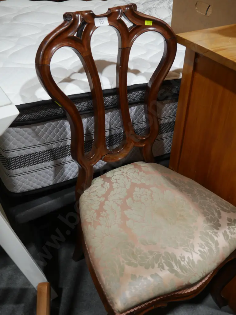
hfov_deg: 39.7
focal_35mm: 36
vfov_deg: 51.3
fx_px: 327
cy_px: 158
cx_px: 118
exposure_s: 1/60
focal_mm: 18
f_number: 4
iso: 250
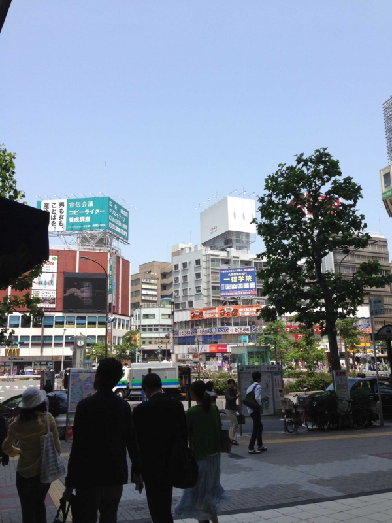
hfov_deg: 42.9
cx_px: 196
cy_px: 262
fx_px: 498
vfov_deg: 55.4
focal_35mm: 33
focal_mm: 4.13
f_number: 2.4
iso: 50
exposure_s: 1/1063
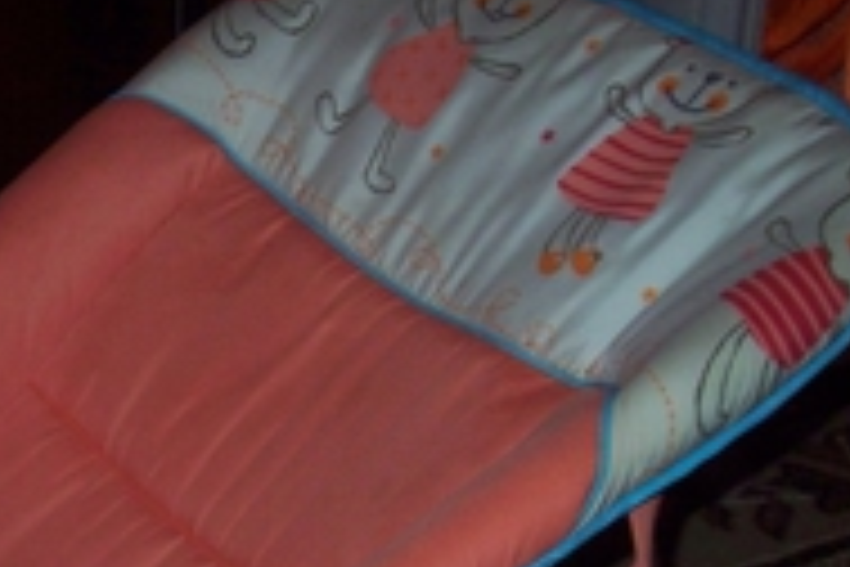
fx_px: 2219
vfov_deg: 14.3
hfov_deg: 21.2
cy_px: 598
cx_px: 67
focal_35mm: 94
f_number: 3.9
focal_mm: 6.3
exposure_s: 1/60
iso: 200
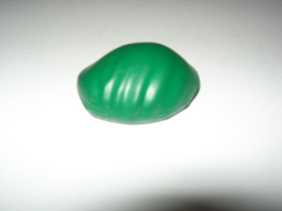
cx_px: 141
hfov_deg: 49.0
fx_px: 310
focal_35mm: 38
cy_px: 106
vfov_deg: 37.7
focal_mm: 7.8
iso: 64
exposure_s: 1/60.1
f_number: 4.8
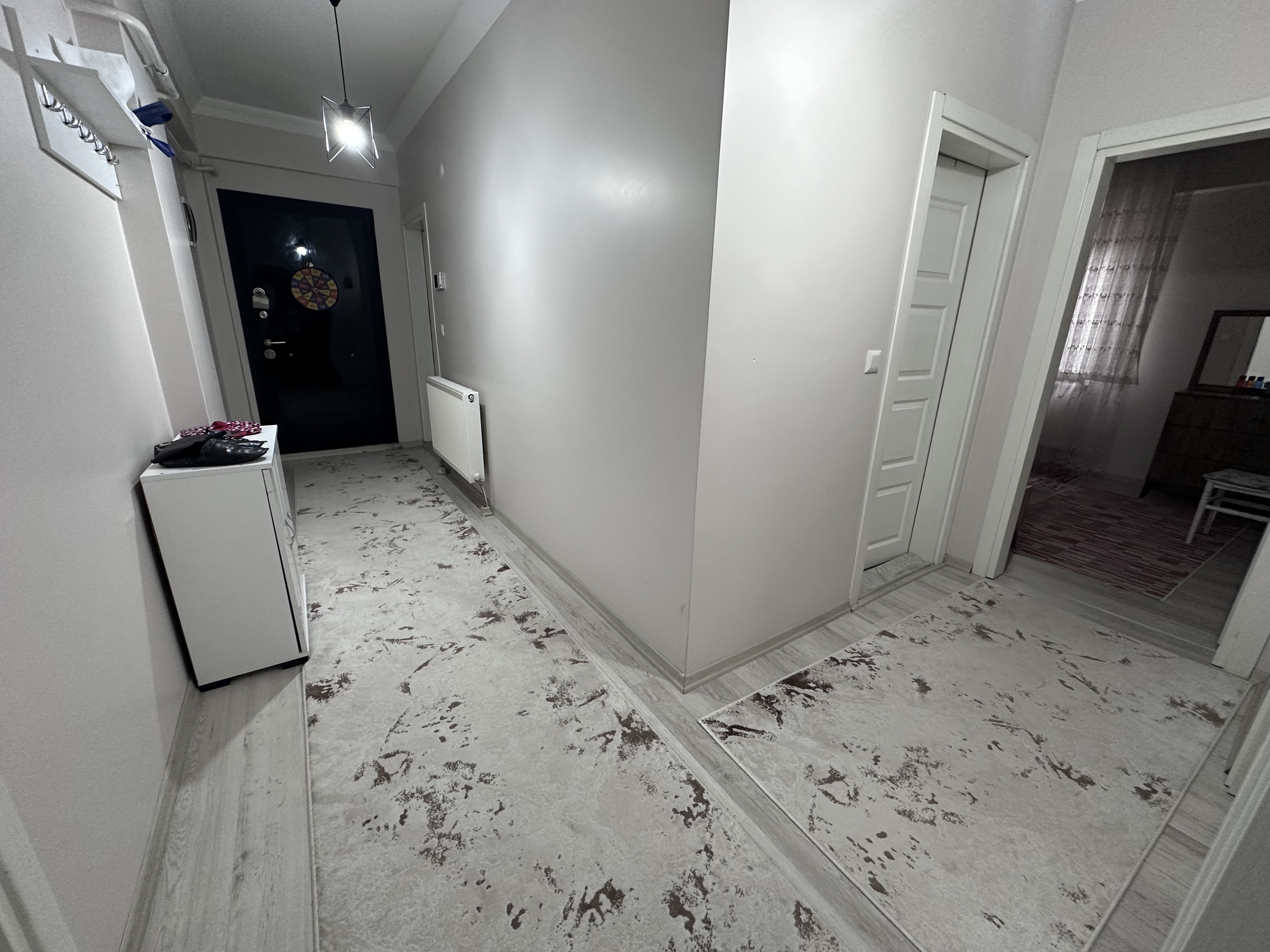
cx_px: 635
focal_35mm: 14
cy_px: 476
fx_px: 514
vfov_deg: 85.7
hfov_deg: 102.1
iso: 250
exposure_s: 1/50
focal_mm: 2.22
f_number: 2.2
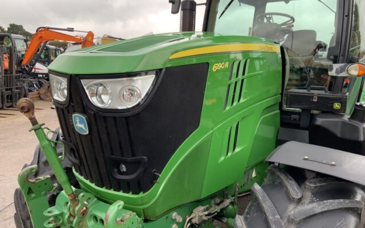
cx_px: 183
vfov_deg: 40.6
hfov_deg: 61.2
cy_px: 115
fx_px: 308
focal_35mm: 31
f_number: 1.8
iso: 32
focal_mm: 3
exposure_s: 1/122
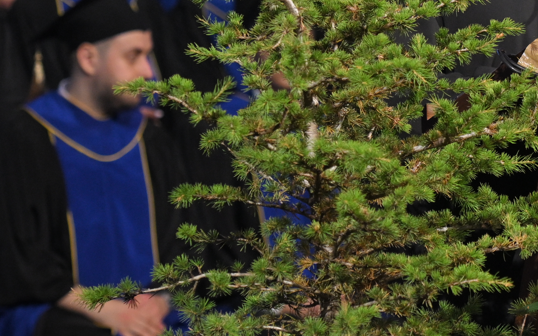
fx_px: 6275
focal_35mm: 428
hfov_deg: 4.9
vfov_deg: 3.1
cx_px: 622
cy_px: -8
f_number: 4
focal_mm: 116
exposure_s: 1/250
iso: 1000
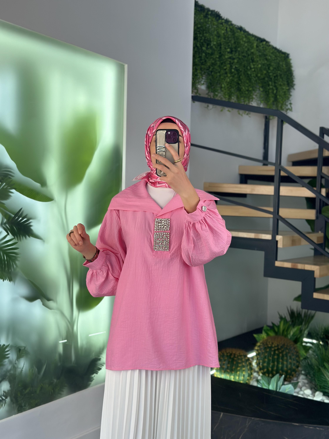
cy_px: 220
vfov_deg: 39.7
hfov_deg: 30.3
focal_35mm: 48
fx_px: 608
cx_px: 164
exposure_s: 1/482
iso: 80
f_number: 1.78
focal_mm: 6.86
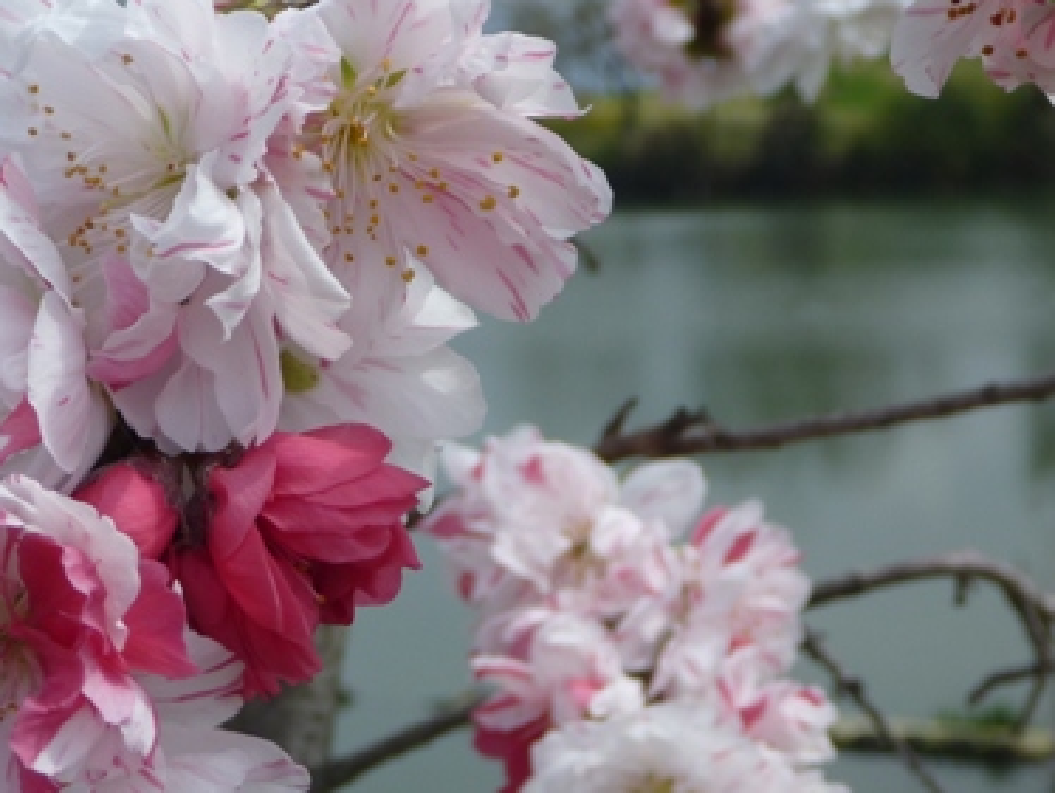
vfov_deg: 15.7
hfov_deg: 20.7
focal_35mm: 94
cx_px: 288
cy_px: 347
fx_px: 2867
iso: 80
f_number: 4.9
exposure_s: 1/500
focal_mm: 9.8
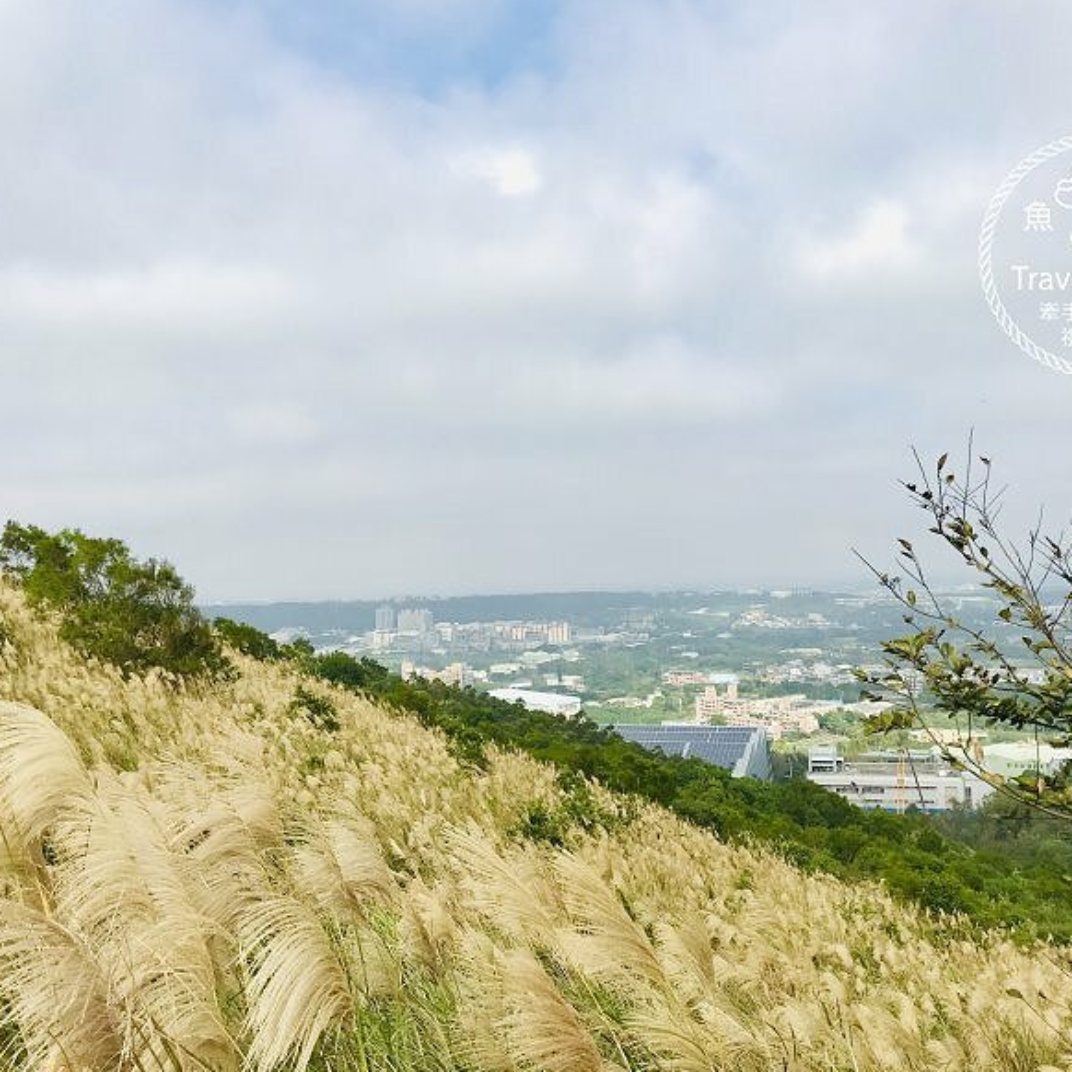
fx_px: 1191
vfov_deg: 48.4
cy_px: 545
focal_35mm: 34
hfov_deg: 48.4
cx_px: 564
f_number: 1.8
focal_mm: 3.99
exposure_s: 1/3690
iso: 20
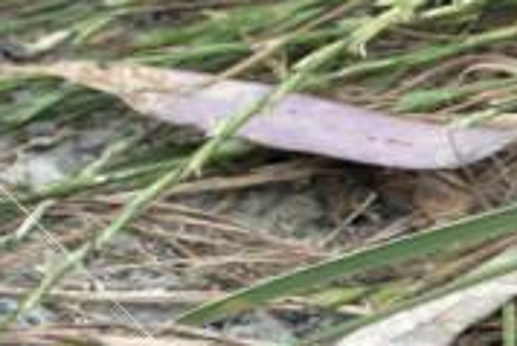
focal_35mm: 1422
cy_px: -605
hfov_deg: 1.4
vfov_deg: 1.0
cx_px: -1208
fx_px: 20438
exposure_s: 1/400
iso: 400
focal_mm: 130
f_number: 7.1
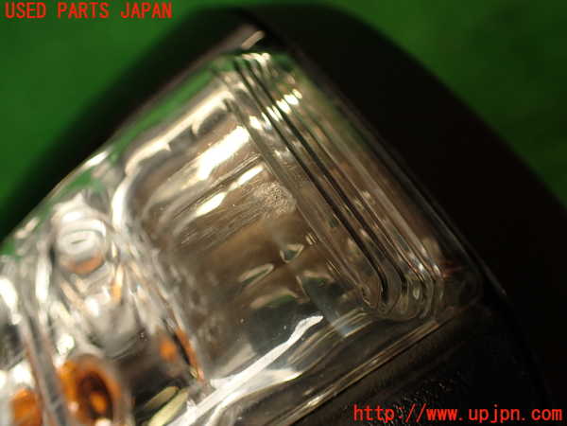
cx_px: 284
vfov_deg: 44.2
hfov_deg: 56.8
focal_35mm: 32
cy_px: 213
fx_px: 524
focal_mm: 5.79
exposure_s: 1/60
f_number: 2.4
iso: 100
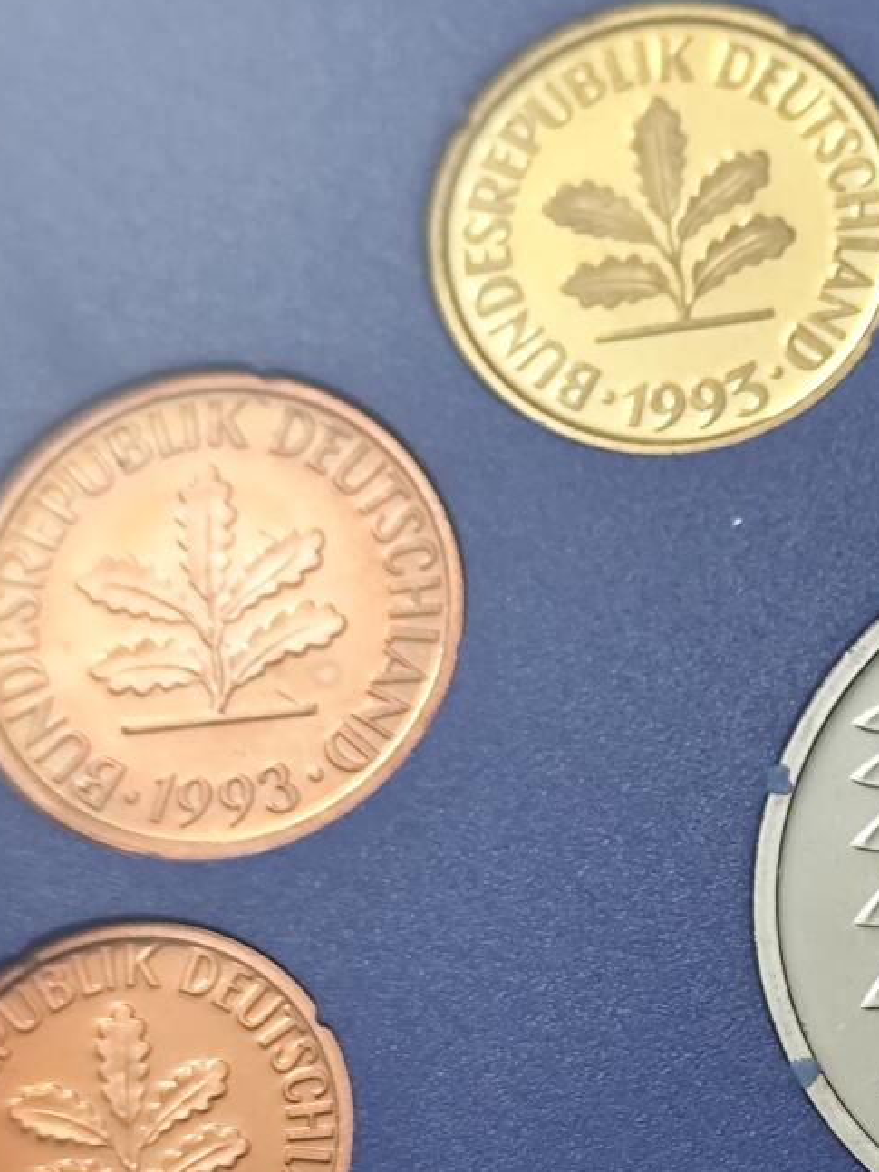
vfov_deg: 15.3
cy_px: 938
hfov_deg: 11.3
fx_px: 4335
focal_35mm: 128
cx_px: 1171
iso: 800
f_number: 1.65
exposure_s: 1/25
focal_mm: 6.14
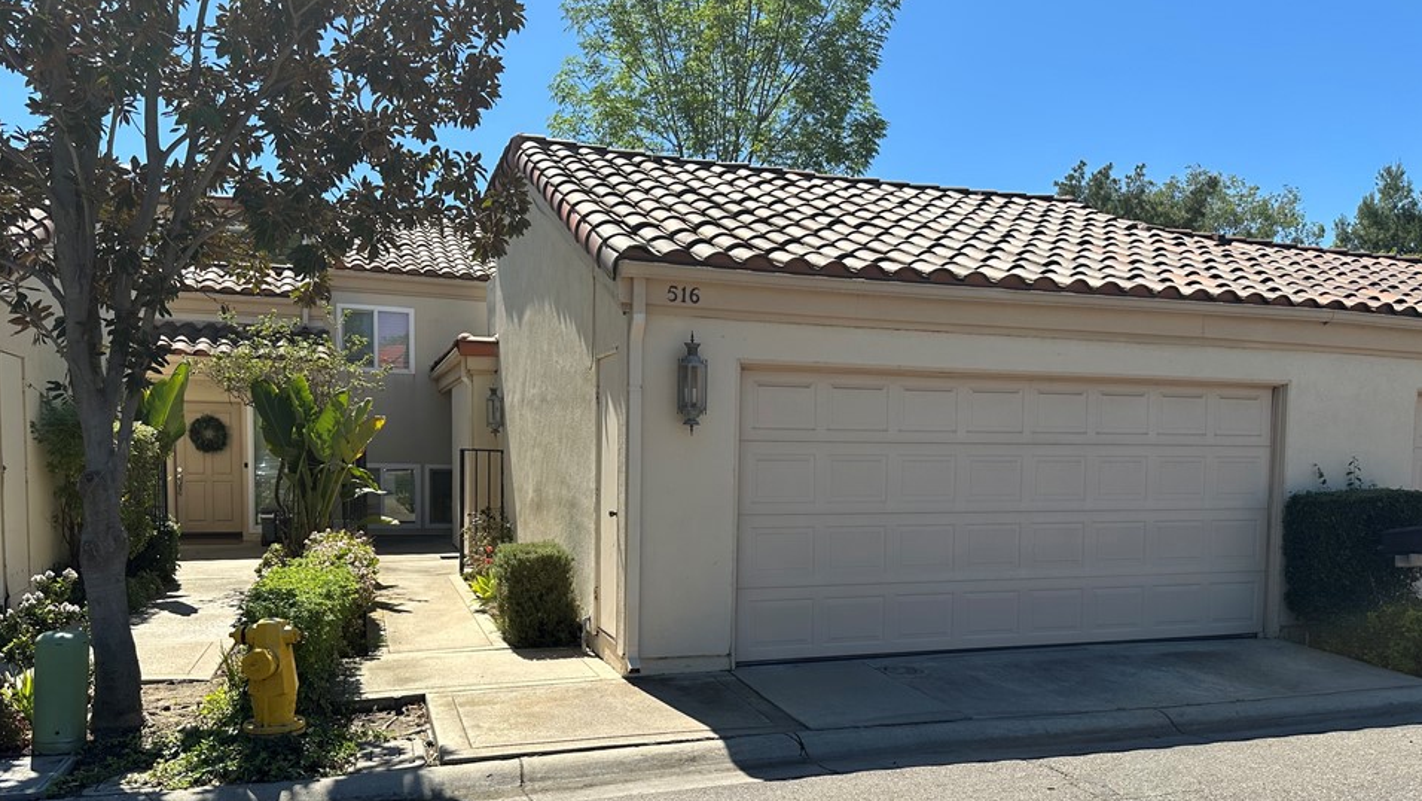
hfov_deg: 67.9
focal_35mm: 28
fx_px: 1056
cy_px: 520
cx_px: 748
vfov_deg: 41.1
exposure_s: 1/3597
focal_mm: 6.86
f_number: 1.78
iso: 80
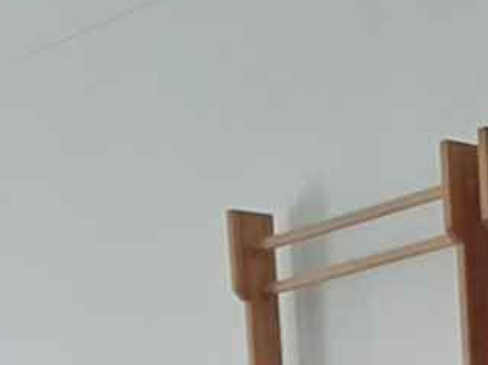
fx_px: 1859
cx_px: 315
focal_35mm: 132
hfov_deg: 14.9
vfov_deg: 9.9
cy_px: 863
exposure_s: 1/50
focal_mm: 3.93
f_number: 1.7
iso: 80
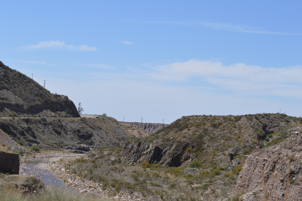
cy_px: 100
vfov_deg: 16.5
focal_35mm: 82
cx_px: 151
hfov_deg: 24.6
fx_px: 691
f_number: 8
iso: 100
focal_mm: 55
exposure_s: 1/250
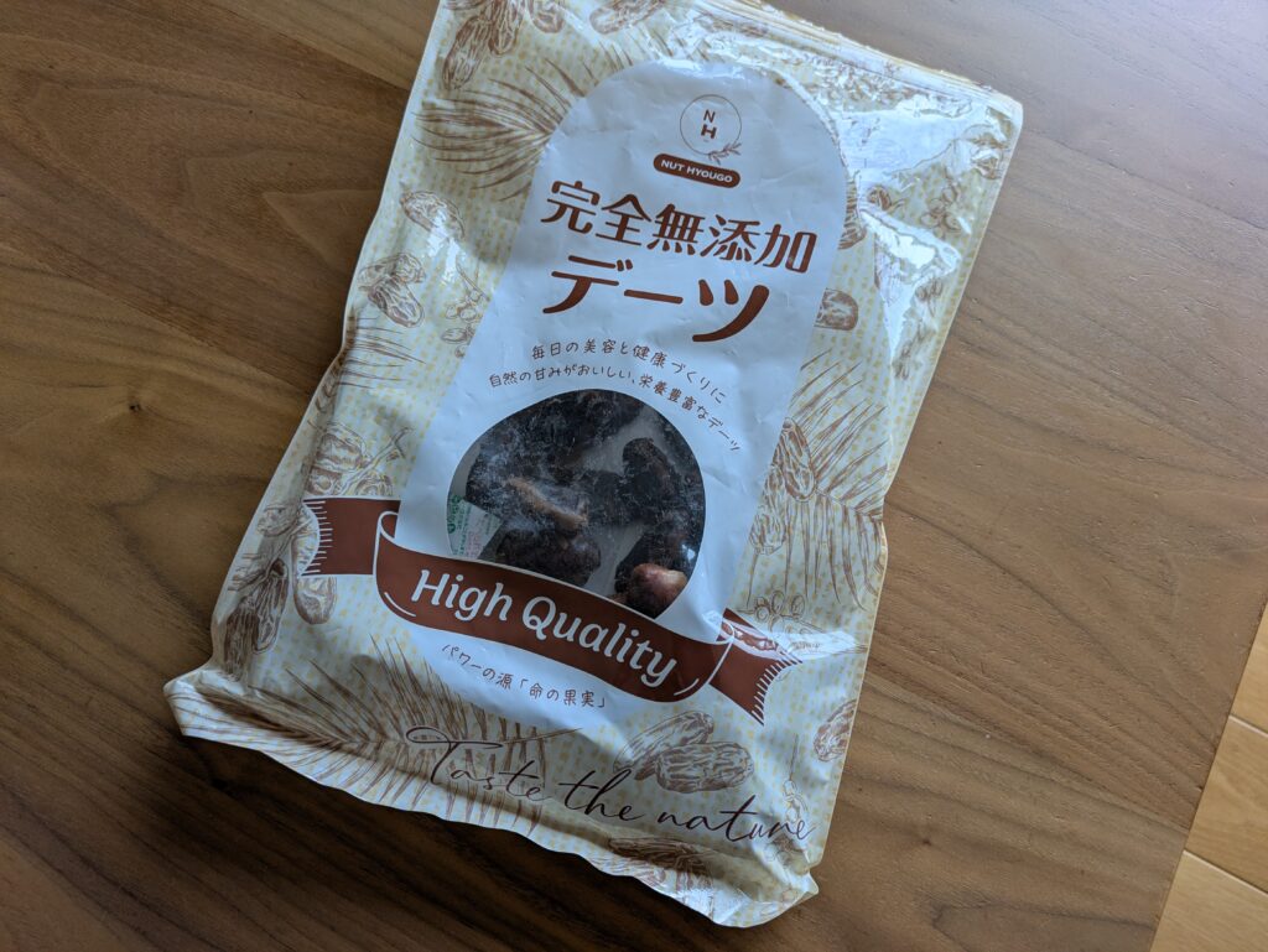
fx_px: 916
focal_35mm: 25
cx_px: 634
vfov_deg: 54.9
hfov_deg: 69.4
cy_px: 476
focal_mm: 5.43
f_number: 1.89
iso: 103
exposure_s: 1/120
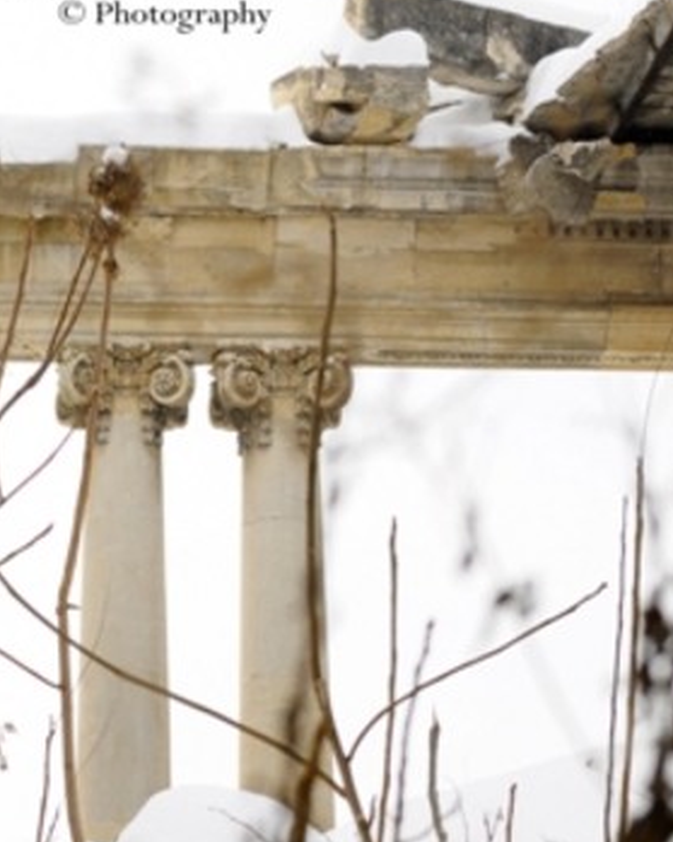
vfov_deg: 10.9
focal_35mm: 177
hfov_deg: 8.7
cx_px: 188
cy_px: 566
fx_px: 4411
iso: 320
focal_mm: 55
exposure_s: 1/640
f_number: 8
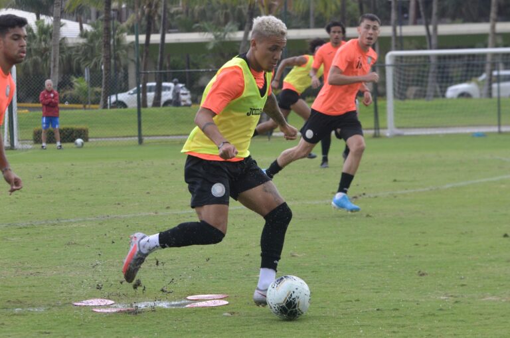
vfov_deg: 13.0
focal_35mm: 105
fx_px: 1485
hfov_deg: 19.5
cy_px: 169
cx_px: 255
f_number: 4
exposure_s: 1/1000
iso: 500
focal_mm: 70
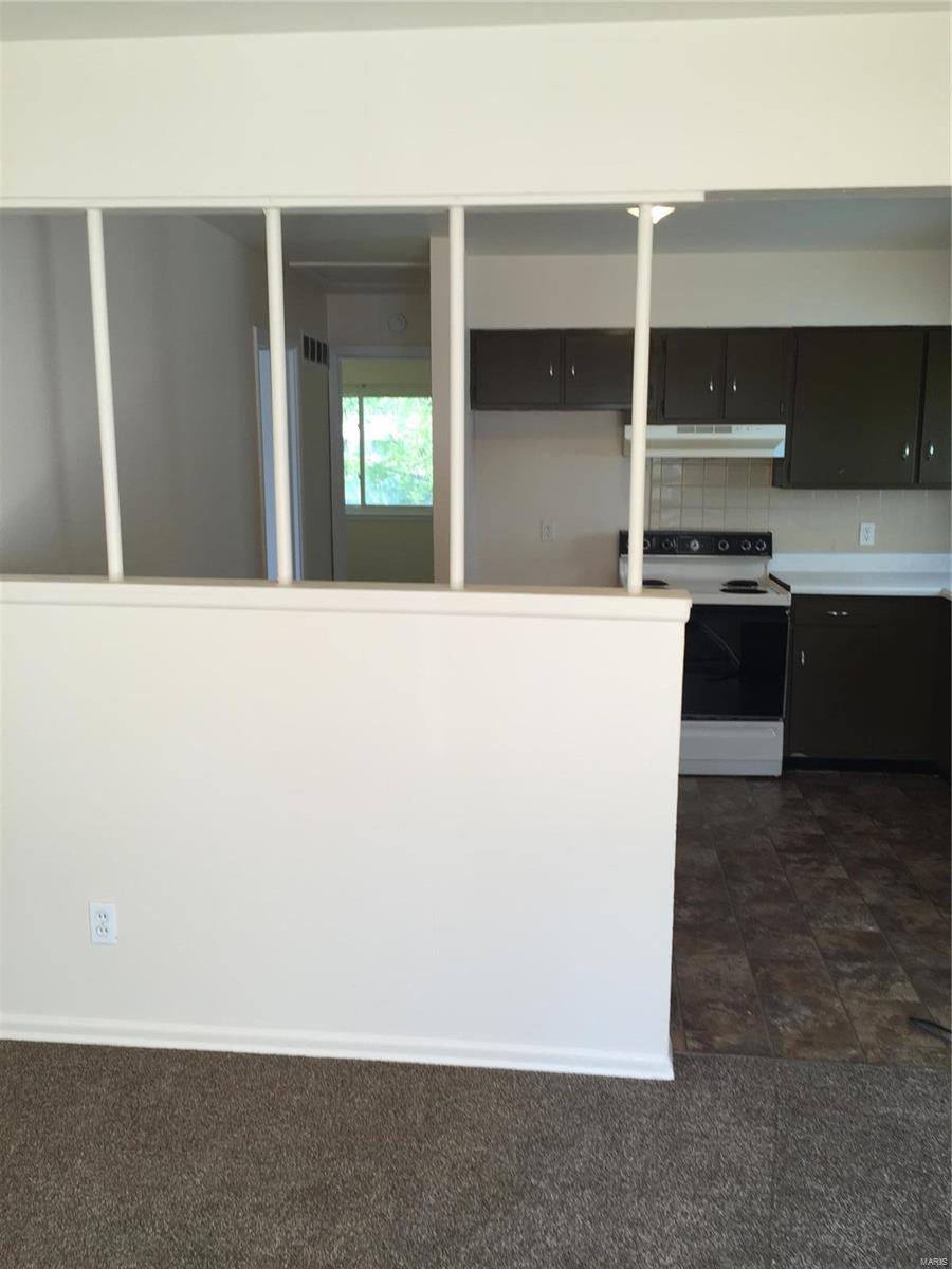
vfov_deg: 61.7
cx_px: 476
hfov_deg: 48.2
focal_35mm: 29
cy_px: 634
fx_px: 1063
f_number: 2.2
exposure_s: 1/60
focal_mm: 4.15
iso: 40
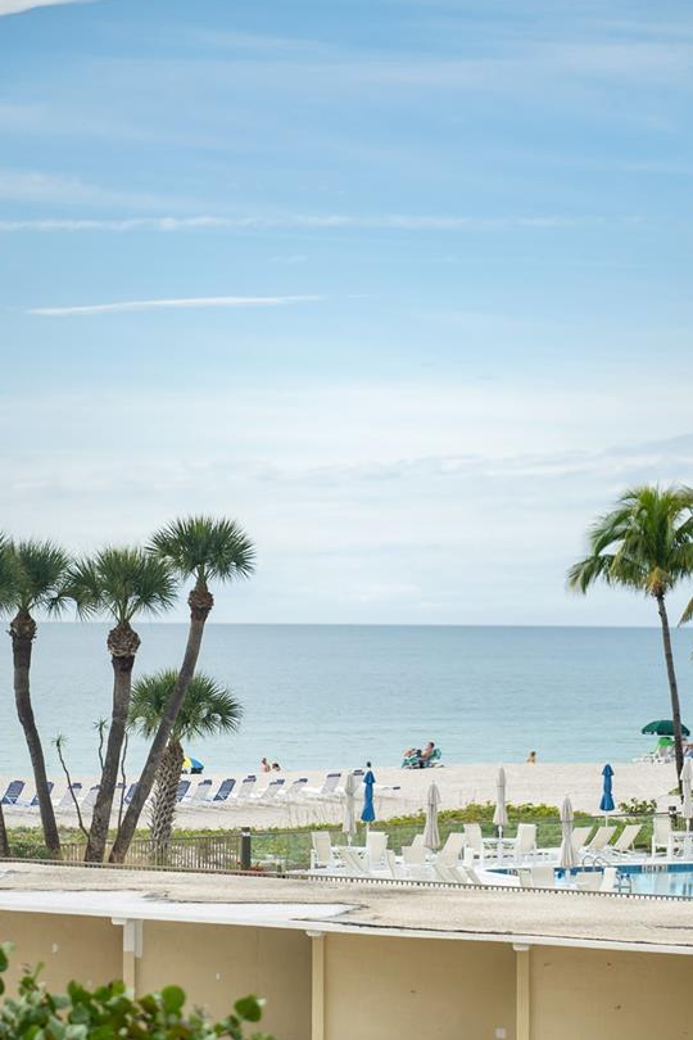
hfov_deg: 10.9
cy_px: 592
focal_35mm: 126
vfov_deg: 16.3
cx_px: 381
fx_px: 3638
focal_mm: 85
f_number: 1.4
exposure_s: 1/1600
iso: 40
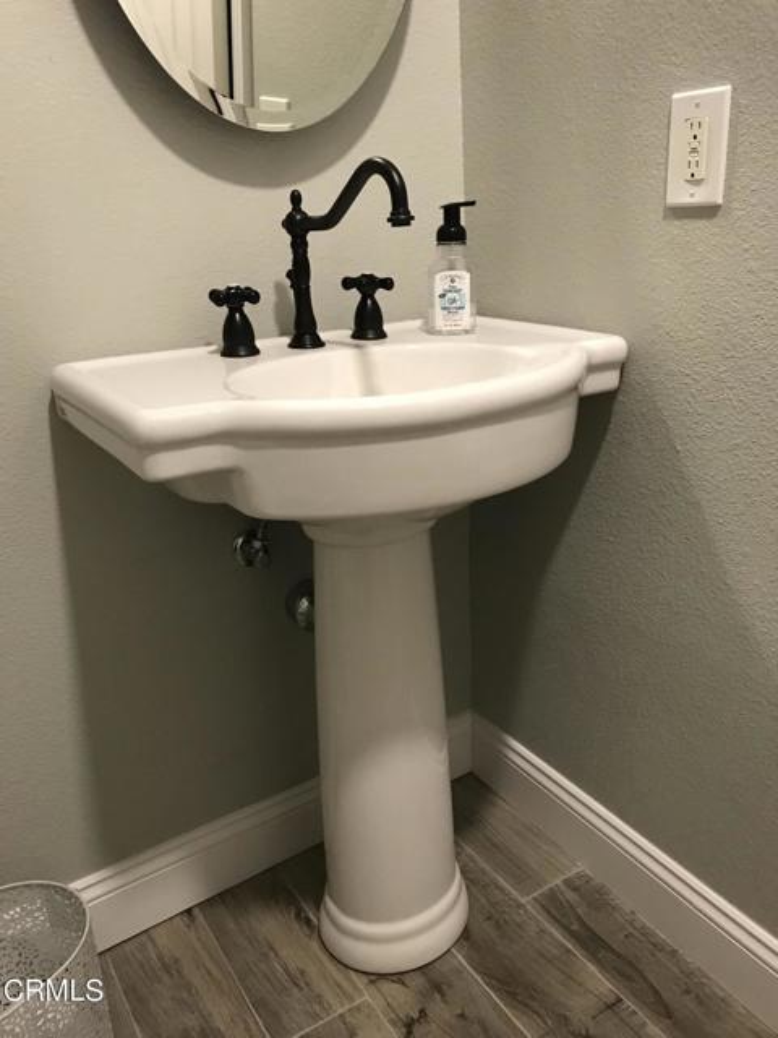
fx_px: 839
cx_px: 389
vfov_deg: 63.4
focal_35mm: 28
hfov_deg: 49.7
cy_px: 519
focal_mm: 3.99
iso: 80
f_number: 1.8
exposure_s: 1/15
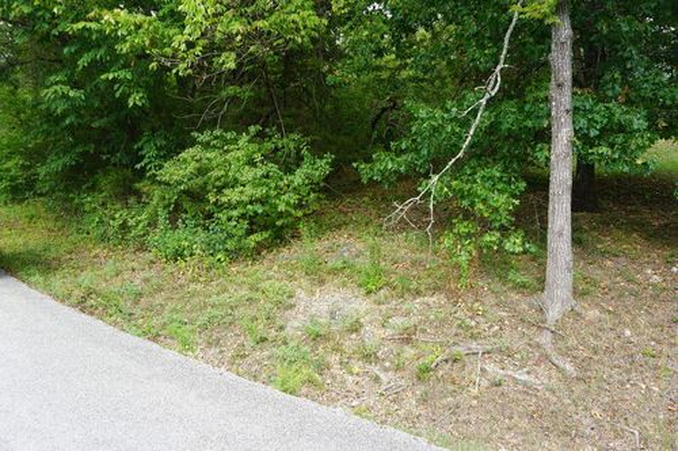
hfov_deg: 73.8
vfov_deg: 53.1
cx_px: 339
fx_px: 452
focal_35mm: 24
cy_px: 226
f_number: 4.5
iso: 100
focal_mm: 16
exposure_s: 1/60
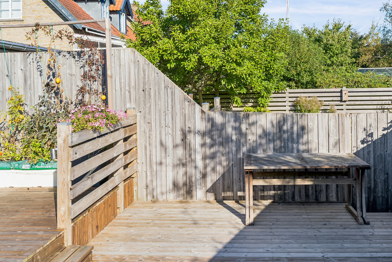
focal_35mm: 39
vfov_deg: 34.1
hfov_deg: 49.2
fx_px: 425
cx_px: 238
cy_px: 100
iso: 100
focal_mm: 28
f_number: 8
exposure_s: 1/200
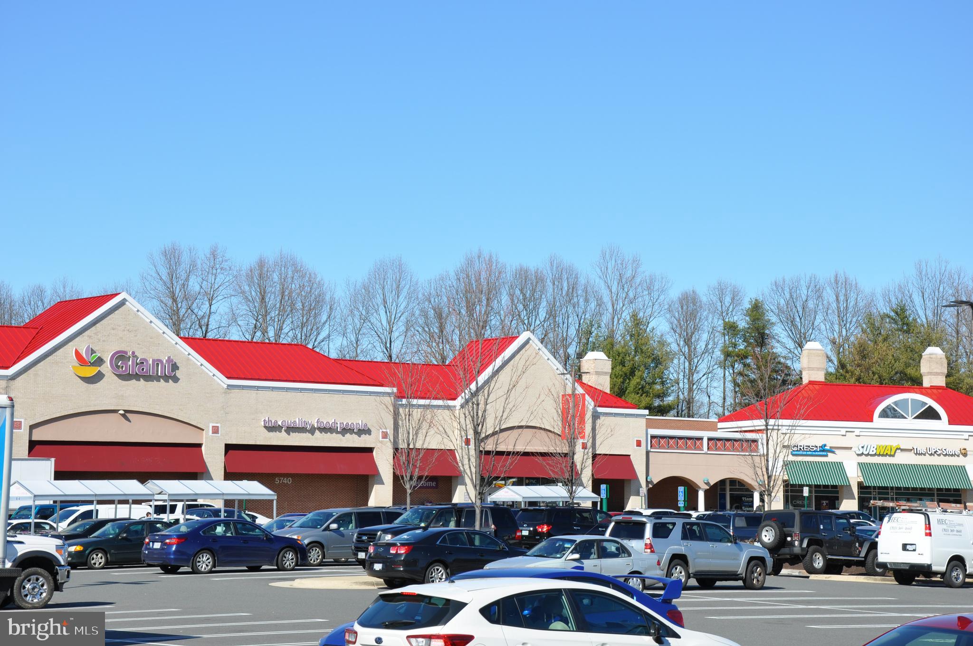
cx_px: 486
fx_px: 2105
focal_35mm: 78
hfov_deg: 26.0
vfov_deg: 17.4
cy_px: 323
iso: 200
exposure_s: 1/400
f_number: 10
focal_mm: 52
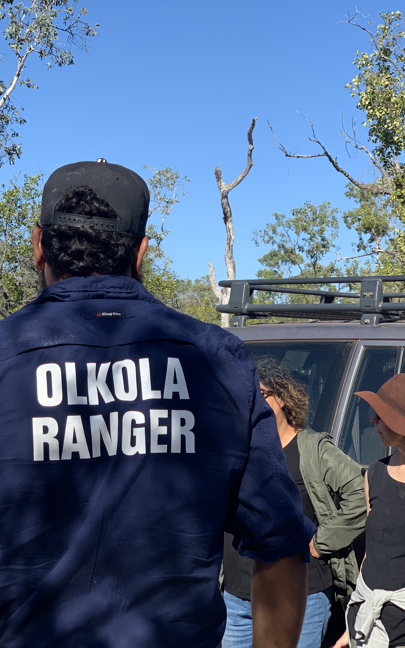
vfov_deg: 27.8
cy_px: 325
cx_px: 106
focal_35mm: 74
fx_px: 1307
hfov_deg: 17.5
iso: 16
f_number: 2.4
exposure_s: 1/786
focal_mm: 6
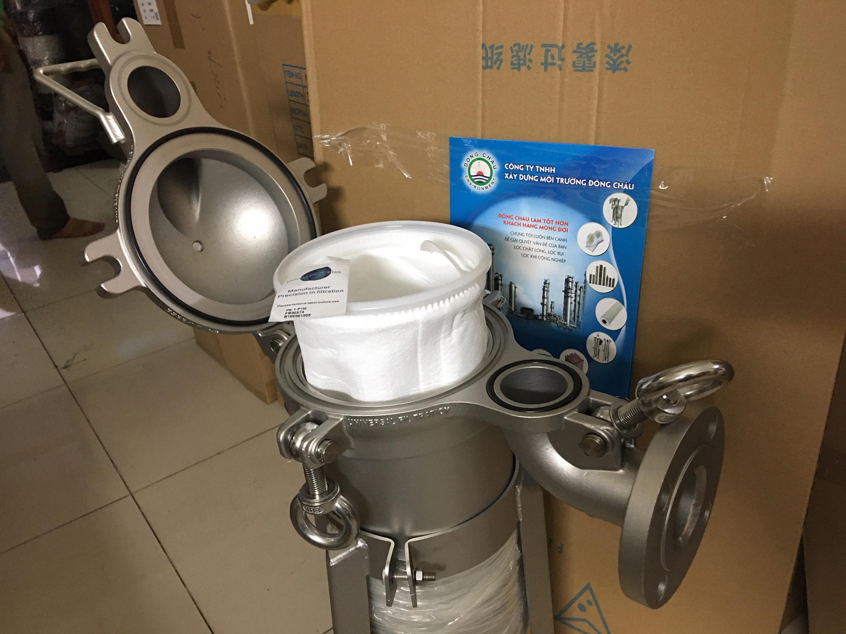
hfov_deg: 61.7
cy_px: 317
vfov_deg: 48.2
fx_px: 709
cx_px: 423
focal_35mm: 29
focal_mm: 4.15
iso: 100
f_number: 2.2
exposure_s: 1/10
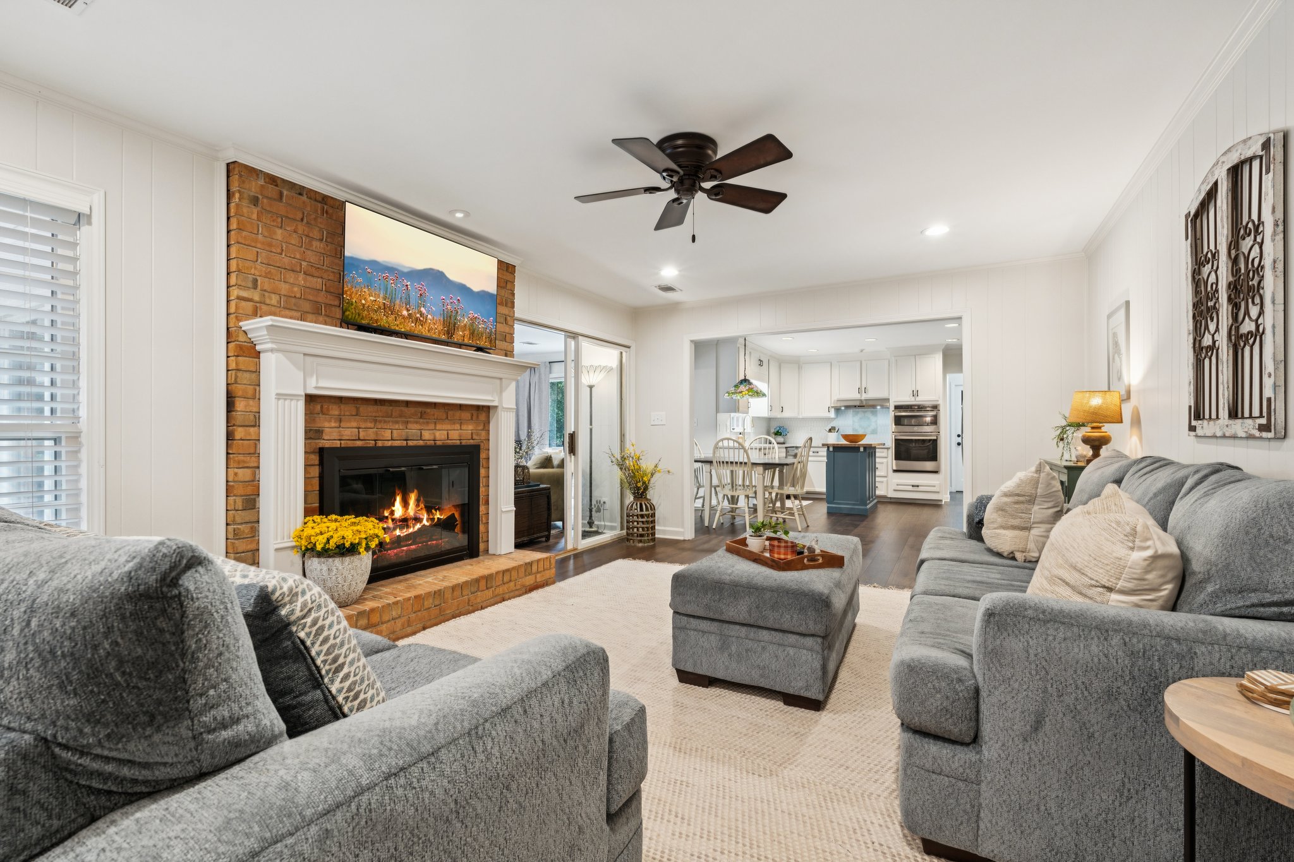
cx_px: 647
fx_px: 575
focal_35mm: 16
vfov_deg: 73.7
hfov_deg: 96.7
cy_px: 431
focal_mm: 16
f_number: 8
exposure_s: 1/3.33
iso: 400
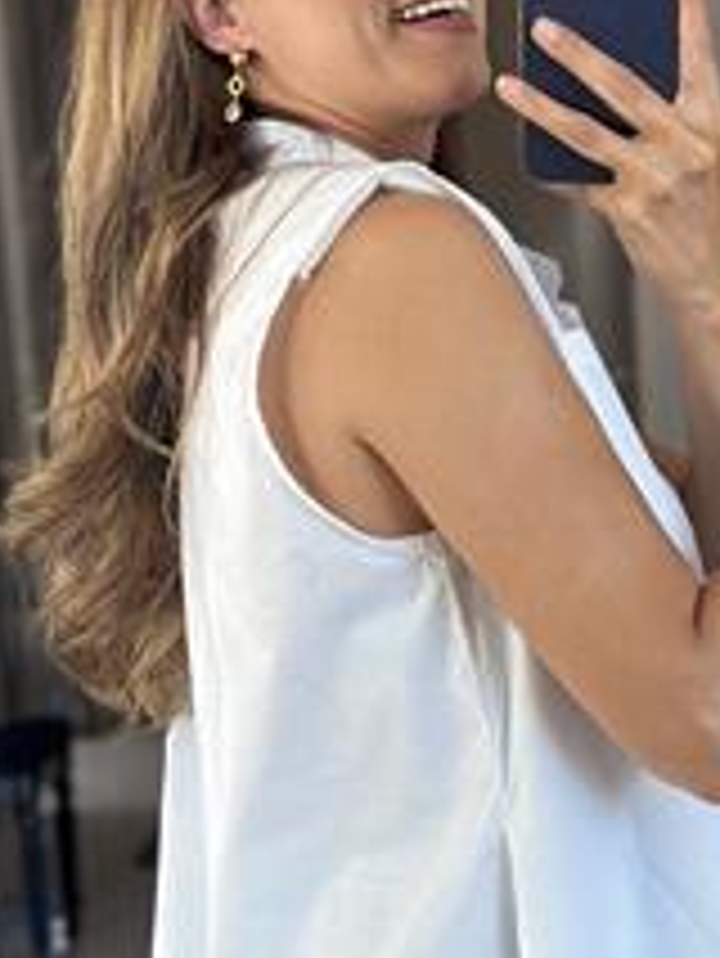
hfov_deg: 13.0
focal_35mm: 114
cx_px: 540
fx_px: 3158
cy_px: 589
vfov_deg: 17.2
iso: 160
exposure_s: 1/150
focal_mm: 6.86
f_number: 1.78
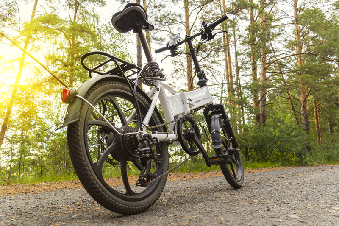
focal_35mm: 27
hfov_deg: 67.4
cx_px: 170
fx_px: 254
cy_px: 113
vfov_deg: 47.9
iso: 200
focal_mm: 18
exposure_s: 1/100
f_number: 3.5
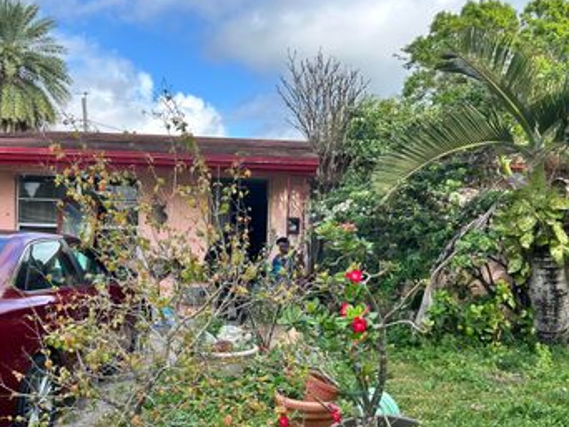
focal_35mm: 38
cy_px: 237
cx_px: 281
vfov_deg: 37.7
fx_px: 625
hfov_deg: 48.9
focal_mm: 5.7
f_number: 1.5
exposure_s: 1/1361
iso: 50
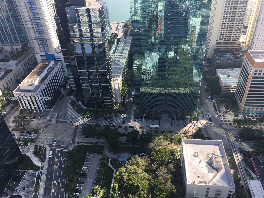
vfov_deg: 48.2
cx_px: 132
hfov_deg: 61.7
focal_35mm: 29
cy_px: 99
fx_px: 221
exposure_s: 1/527
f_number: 2.2
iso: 25
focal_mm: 4.15
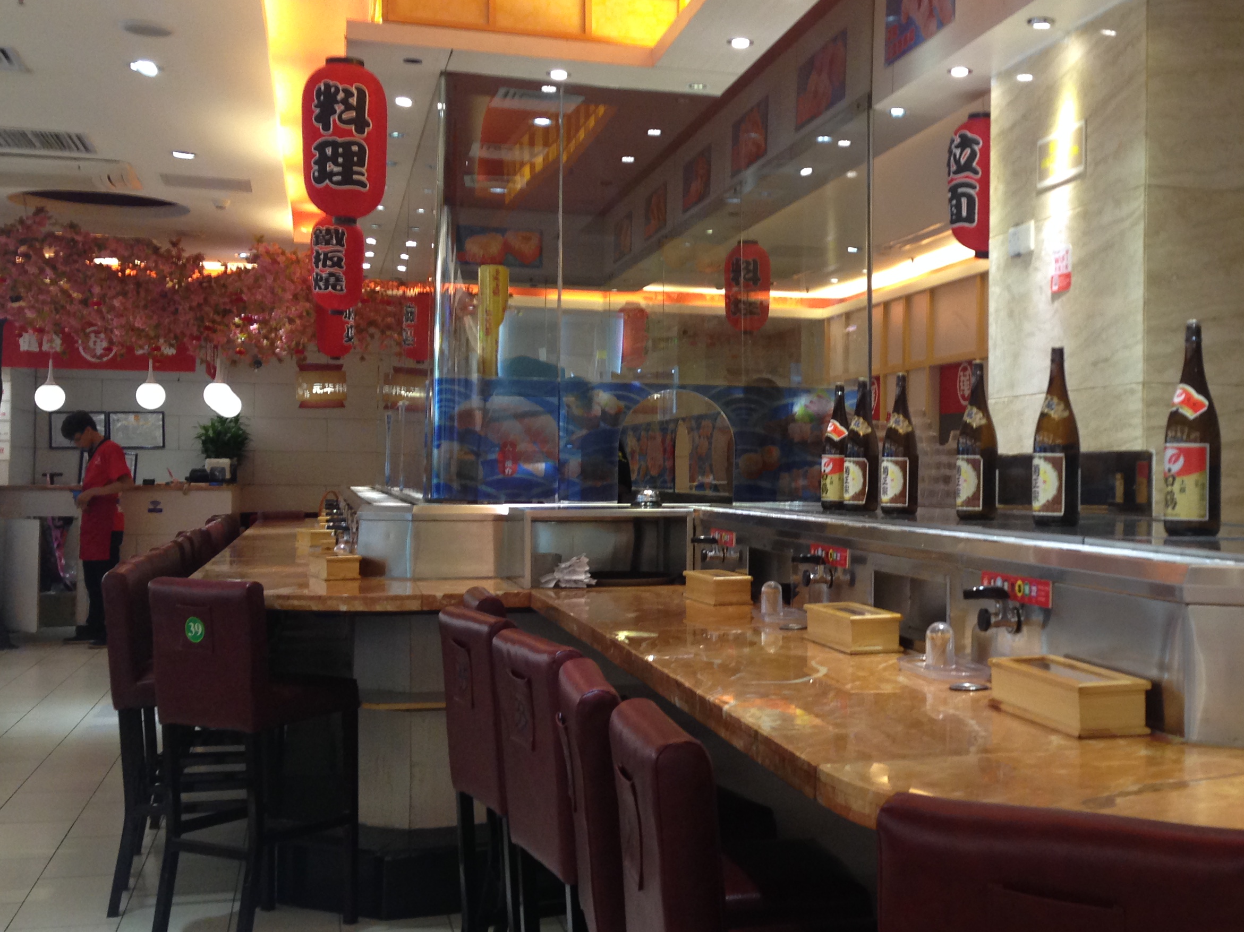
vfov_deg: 31.5
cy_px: 442
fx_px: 1653
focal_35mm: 46
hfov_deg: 40.6
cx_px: 858
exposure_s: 1/20
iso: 100
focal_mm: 4.12
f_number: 2.4
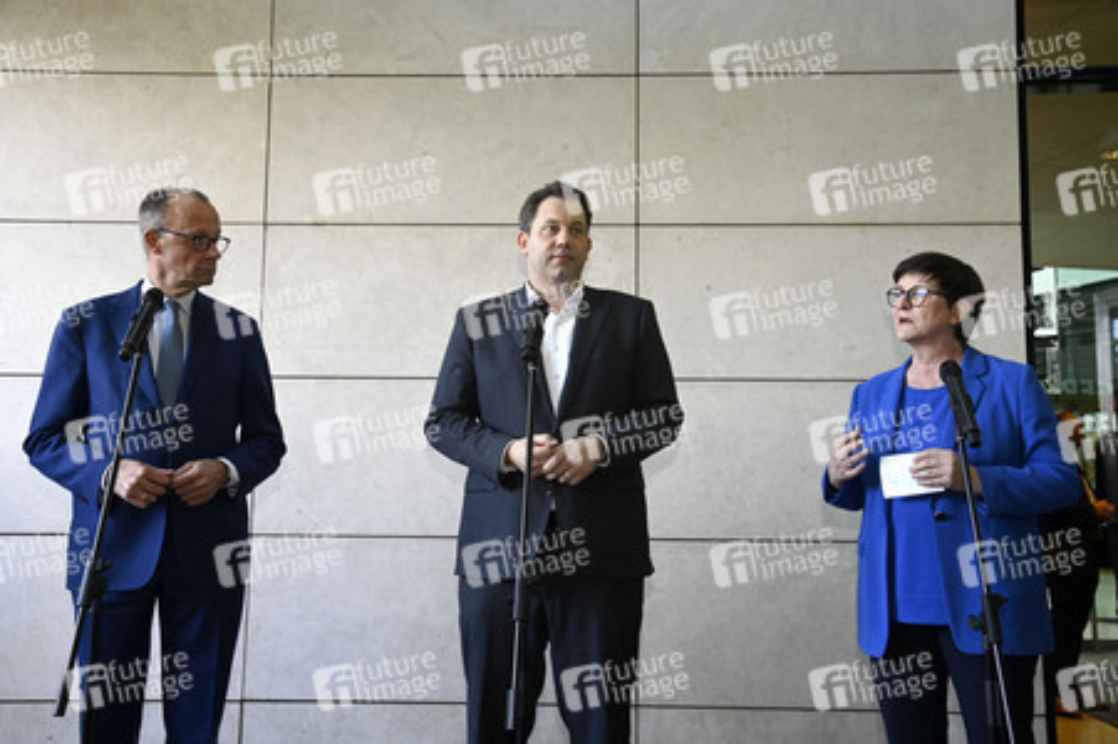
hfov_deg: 54.5
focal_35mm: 35
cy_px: 372
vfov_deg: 37.8
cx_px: 559
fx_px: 1086
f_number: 6.3
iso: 4000
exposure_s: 1/250
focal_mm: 35
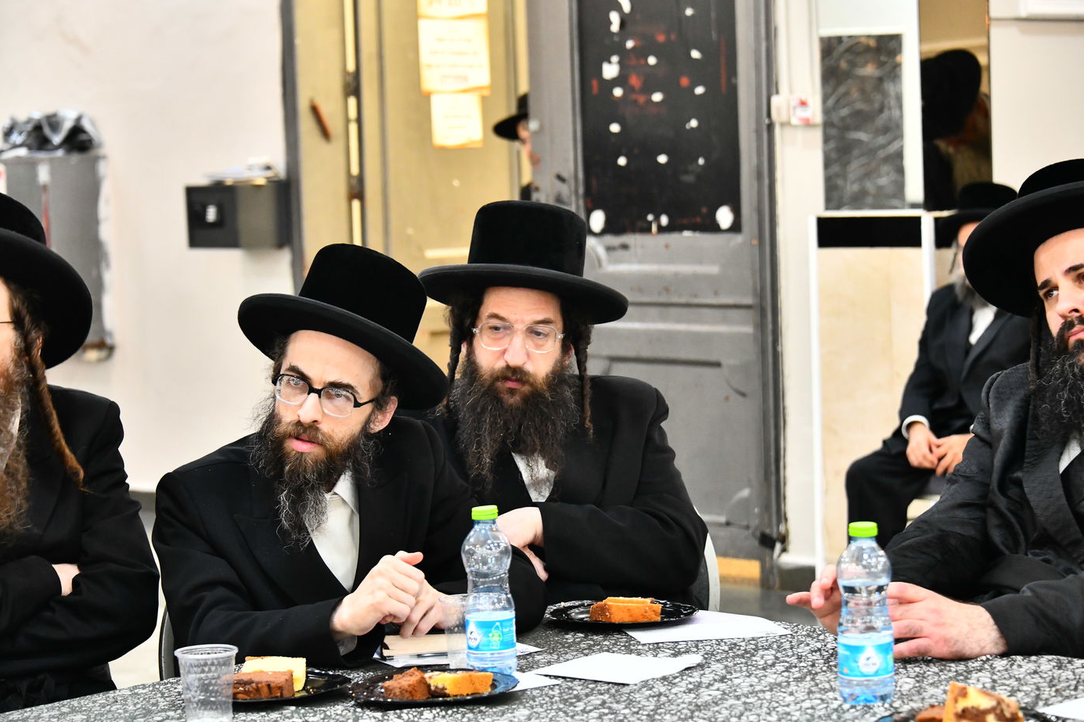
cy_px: 363
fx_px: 2800
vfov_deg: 14.7
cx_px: 545
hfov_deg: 21.9
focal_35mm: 93
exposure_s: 1/100
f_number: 5.6
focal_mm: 92
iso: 3200
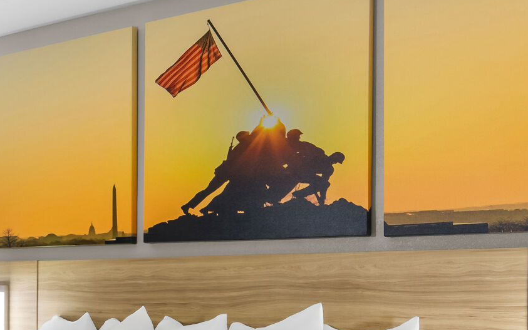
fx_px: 861
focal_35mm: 60
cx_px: 16
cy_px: 281
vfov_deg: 21.3
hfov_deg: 31.8
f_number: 8
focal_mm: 11
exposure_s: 2
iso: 125
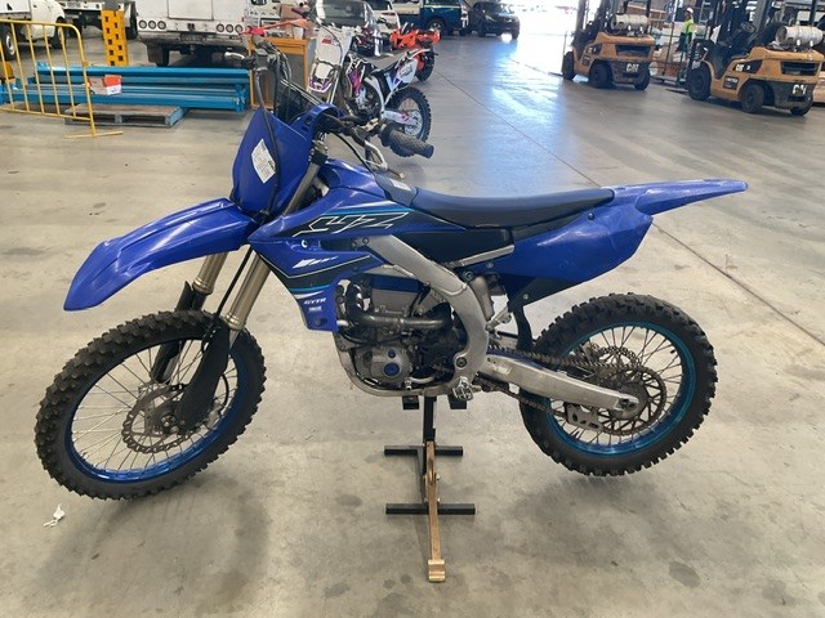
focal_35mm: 29
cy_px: 309
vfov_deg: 48.2
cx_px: 412
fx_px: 691
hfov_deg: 61.7
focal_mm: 3
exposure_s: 1/60
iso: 40
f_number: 1.8
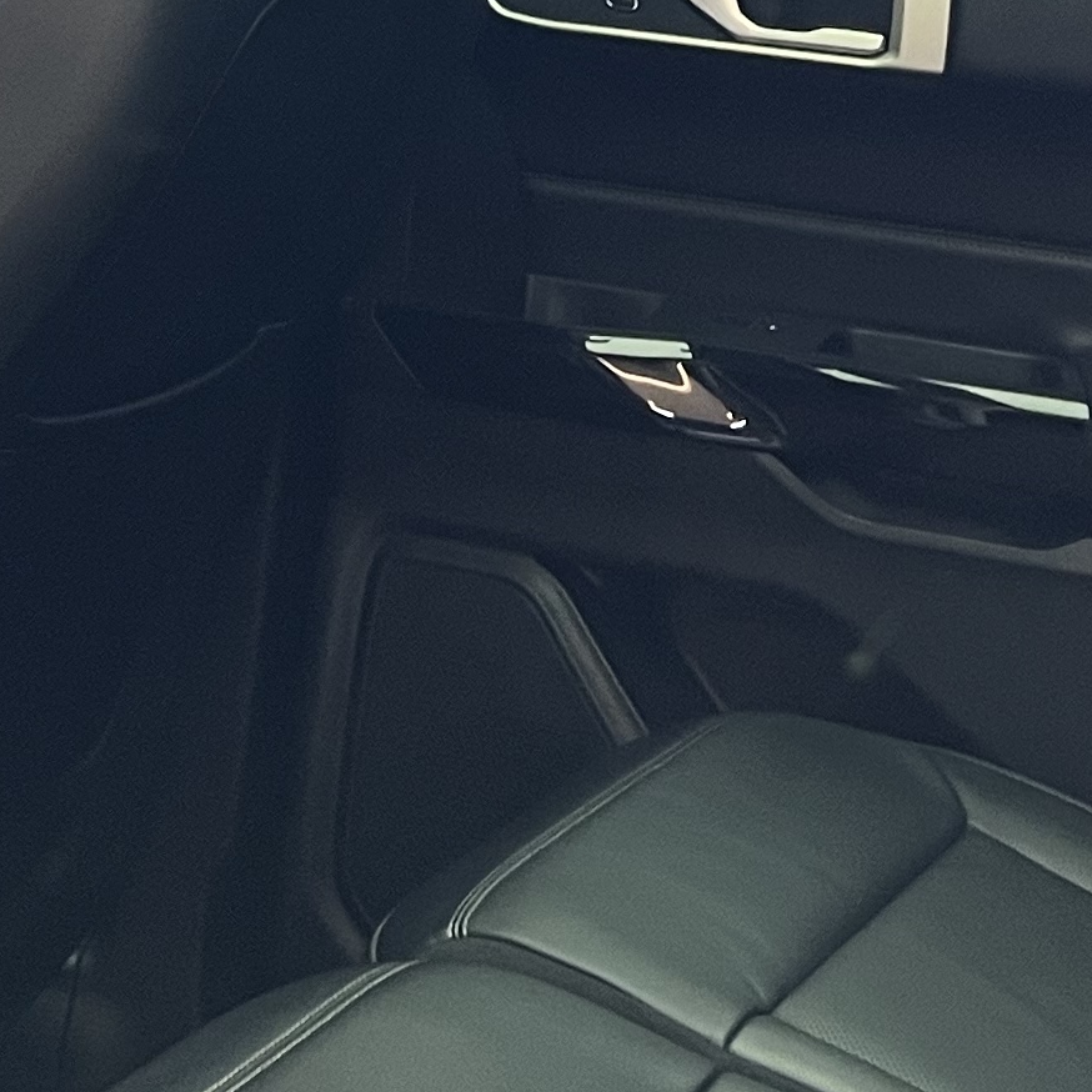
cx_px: -35
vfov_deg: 14.8
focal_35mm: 106
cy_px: -712
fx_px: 3783
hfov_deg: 16.1
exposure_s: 1/50
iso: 125
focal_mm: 5.7
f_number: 1.5
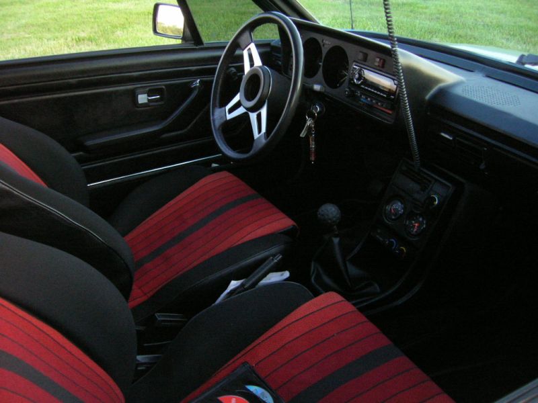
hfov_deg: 54.0
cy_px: 202
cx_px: 269
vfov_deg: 41.8
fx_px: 528
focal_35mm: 34
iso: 200
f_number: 2.9
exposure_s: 1/60
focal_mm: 5.7
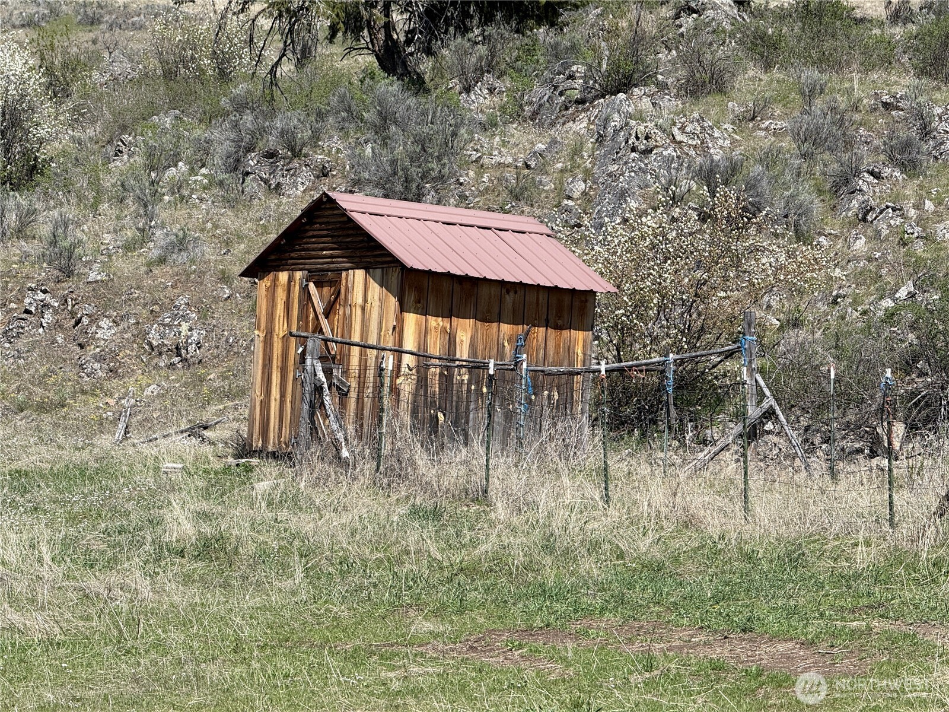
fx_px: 3290
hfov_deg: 16.4
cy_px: 356
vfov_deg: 12.3
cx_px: 474
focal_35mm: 120
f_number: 2.8
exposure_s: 1/1004
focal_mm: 15.66
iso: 50
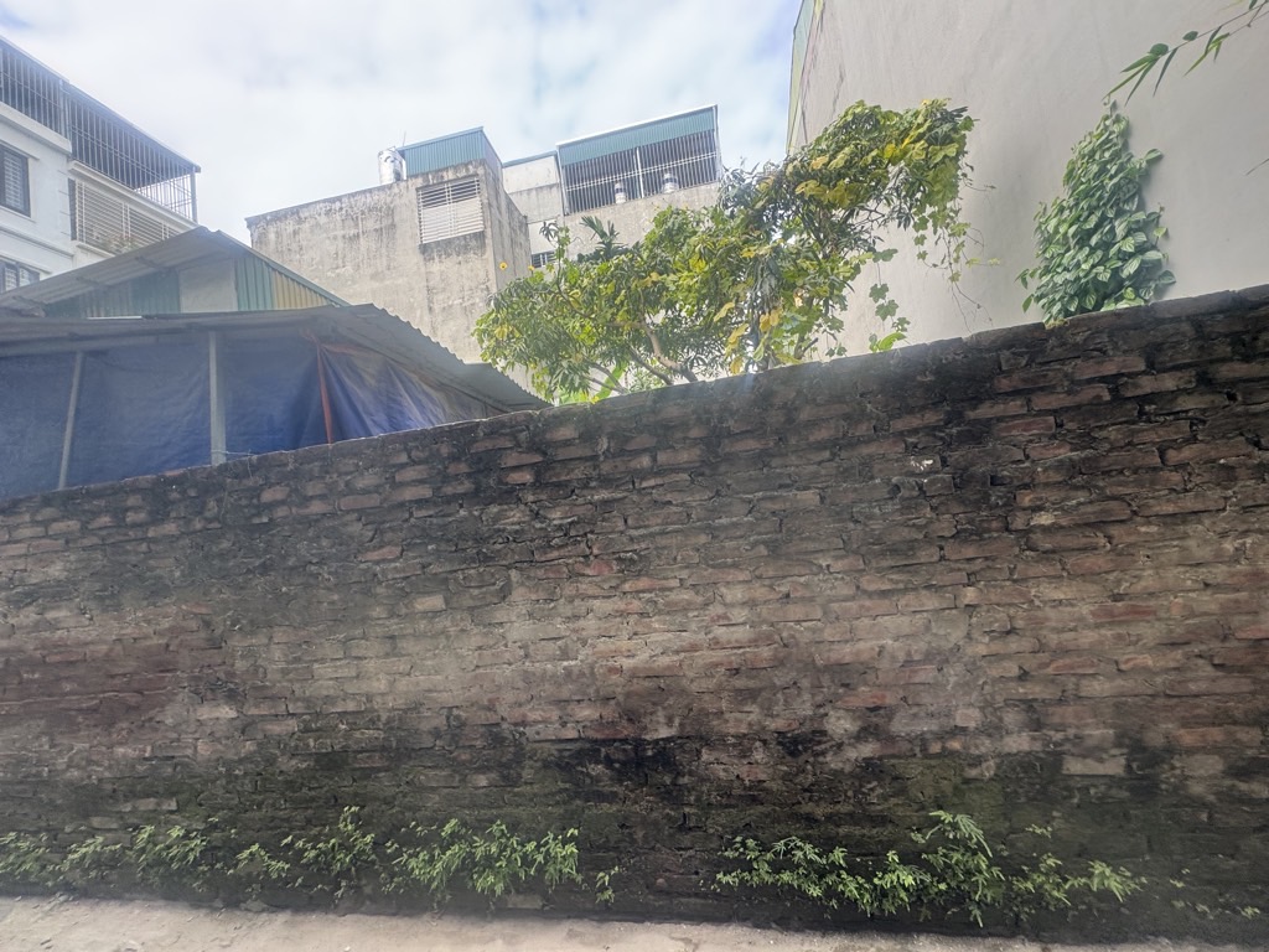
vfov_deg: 85.7
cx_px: 634
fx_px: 513
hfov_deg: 102.1
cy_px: 476
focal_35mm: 14
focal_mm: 2.22
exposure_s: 1/136
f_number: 2.2
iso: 40
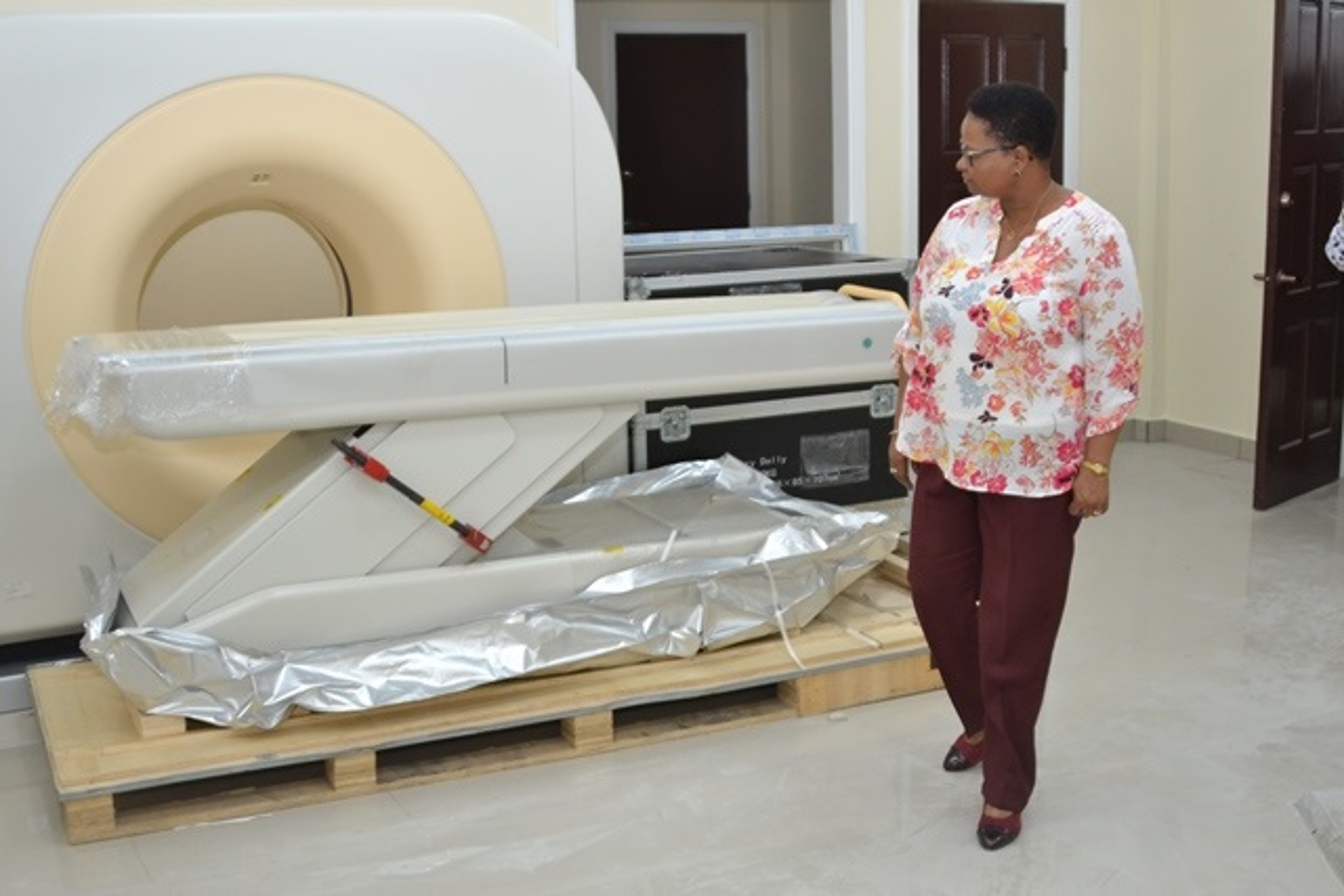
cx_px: 672
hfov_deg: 46.4
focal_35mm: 42
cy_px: 448
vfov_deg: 31.9
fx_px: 1568
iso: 800
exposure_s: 1/125
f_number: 3.5
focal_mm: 28
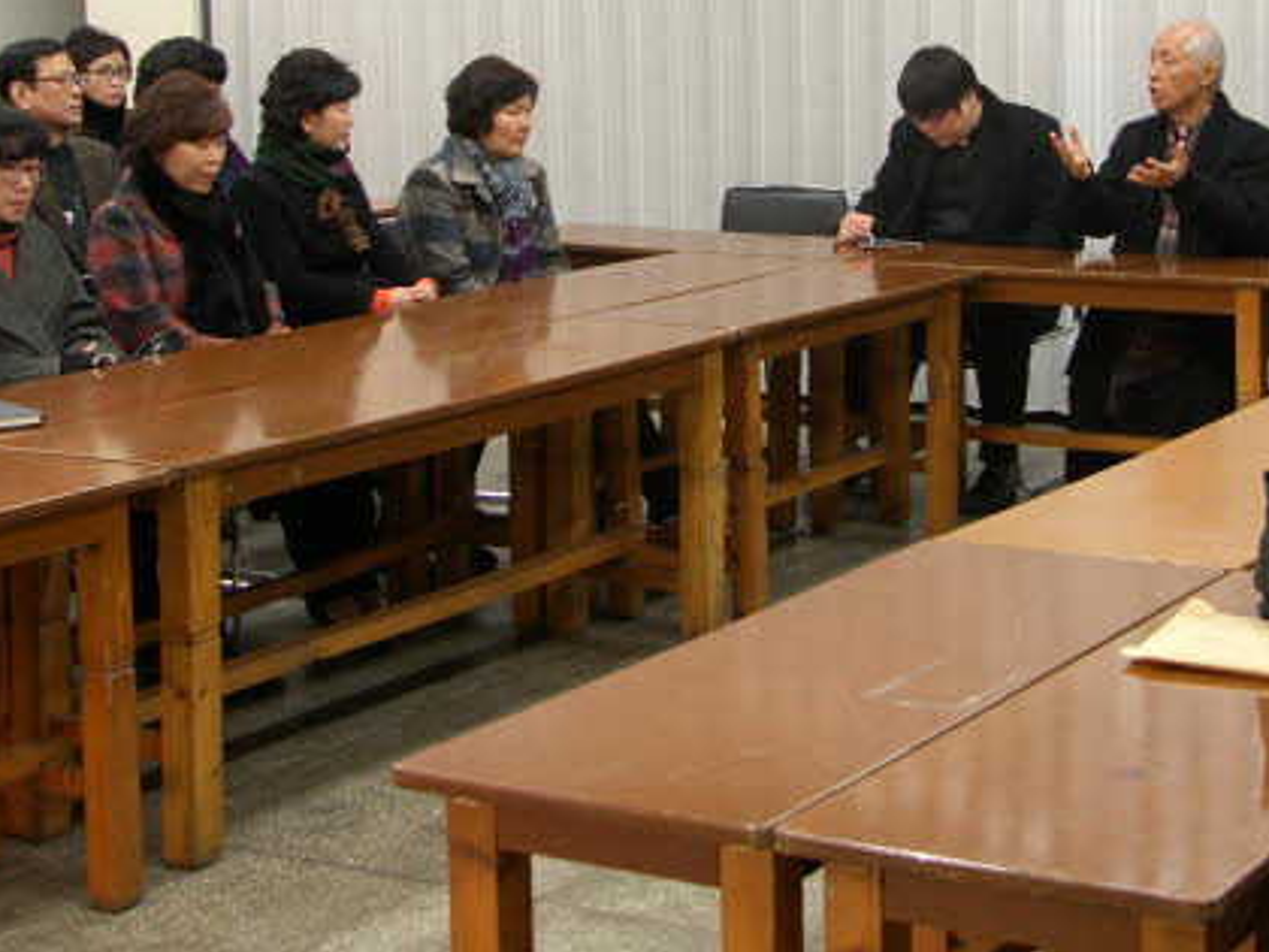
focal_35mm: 75
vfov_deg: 19.5
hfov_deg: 25.8
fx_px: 2749
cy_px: 249
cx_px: 879
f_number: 2.5
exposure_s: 1/25
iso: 100
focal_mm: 11.5
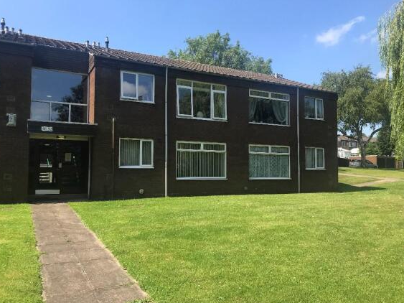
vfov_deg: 48.2
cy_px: 155
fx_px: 338
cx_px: 198
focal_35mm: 29
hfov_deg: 61.7
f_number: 1.8
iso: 20
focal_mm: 3.99
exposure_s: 1/1153
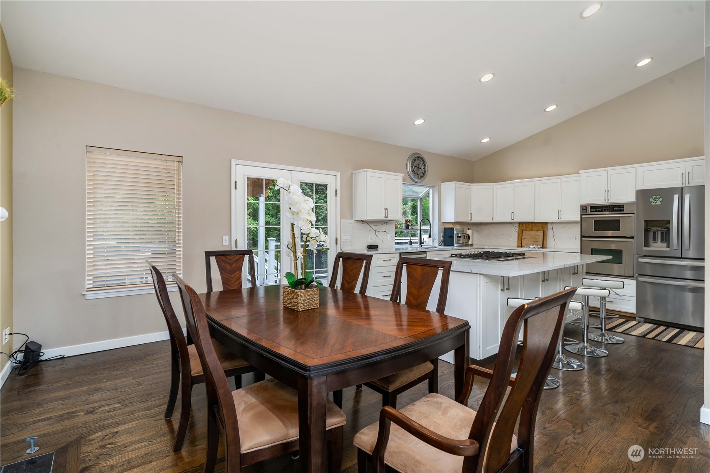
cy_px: 236
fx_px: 316
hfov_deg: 96.7
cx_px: 355
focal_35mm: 16
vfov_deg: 73.7
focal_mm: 16
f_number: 7.1
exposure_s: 1/6
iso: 1000
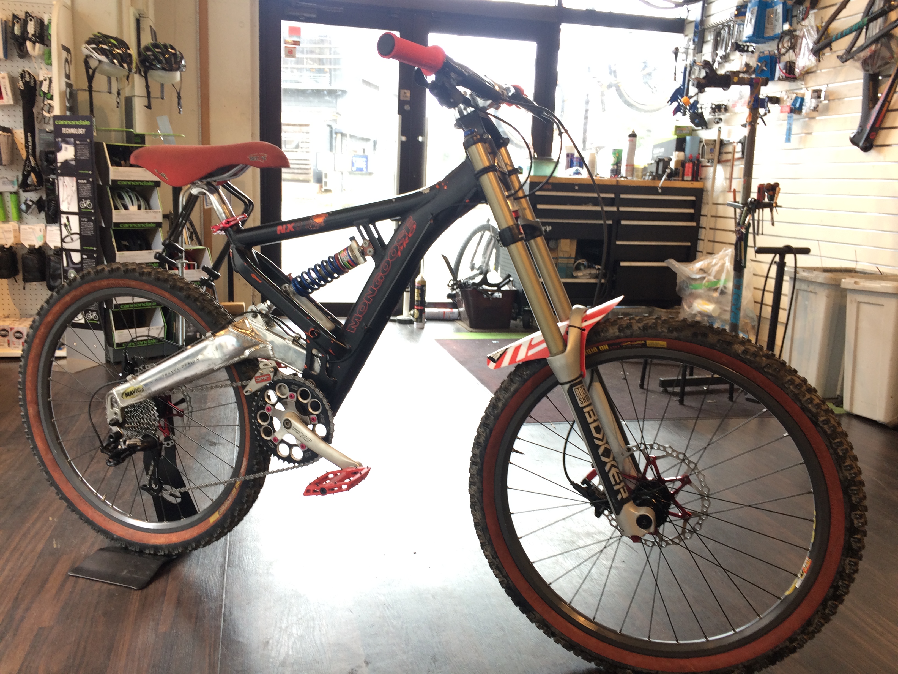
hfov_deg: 61.7
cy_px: 337
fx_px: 752
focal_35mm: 29
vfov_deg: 48.2
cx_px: 449
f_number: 2.2
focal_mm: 4.15
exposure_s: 1/30
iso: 32
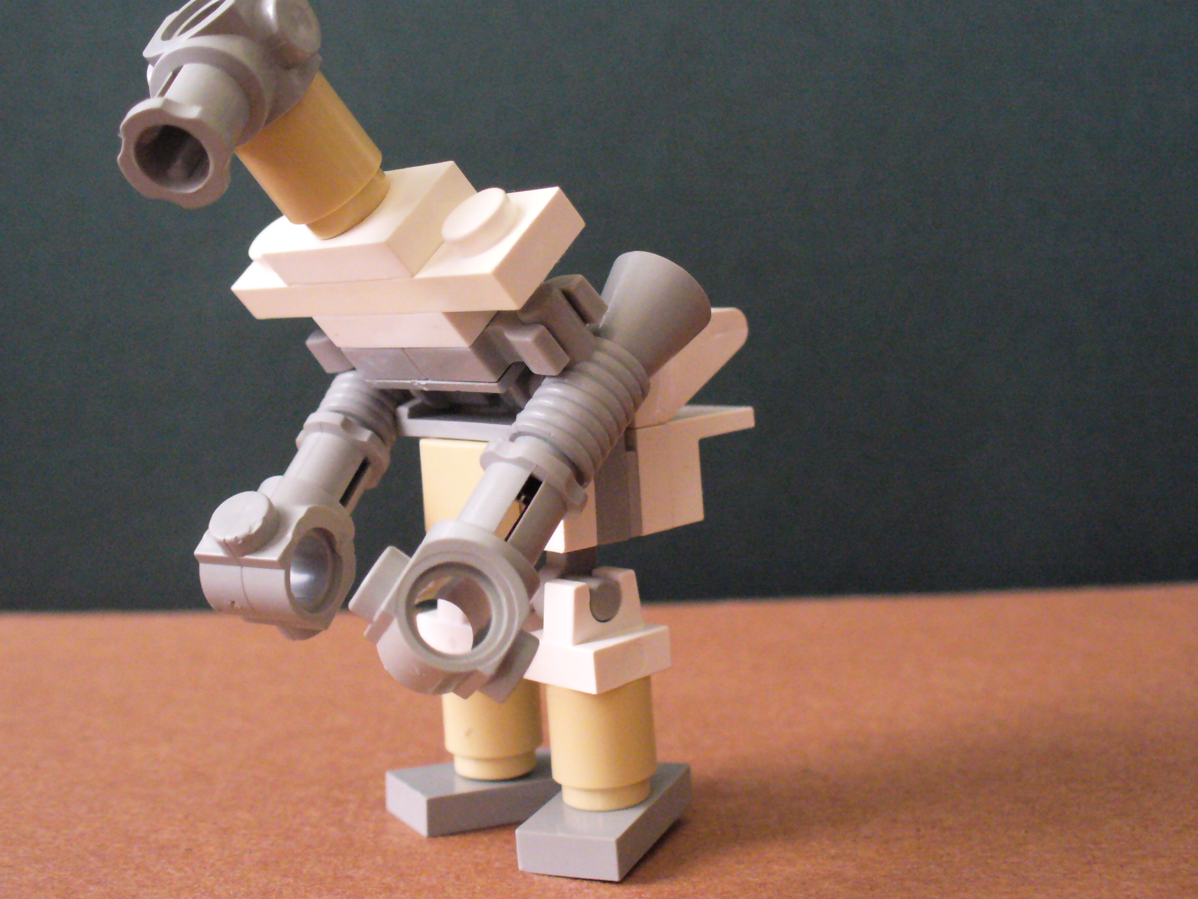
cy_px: 389
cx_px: 559
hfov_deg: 42.0
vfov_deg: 32.1
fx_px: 1558
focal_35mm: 45
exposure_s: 1/20
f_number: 2.8
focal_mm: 6.1
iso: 400
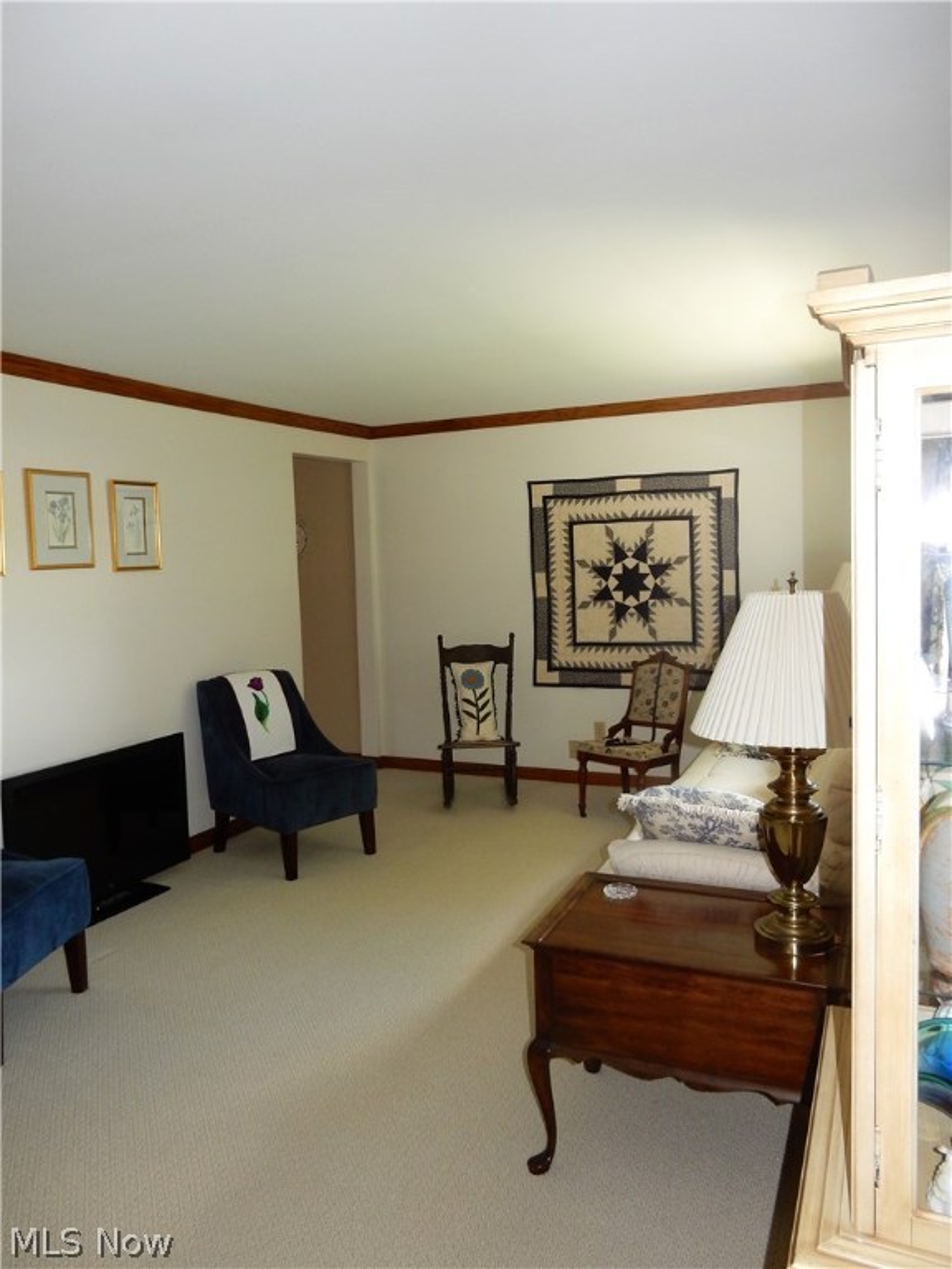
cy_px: 634
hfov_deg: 54.9
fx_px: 917
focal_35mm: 25
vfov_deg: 69.4
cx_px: 476
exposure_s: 1/30
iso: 200
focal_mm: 4.5
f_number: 3.7
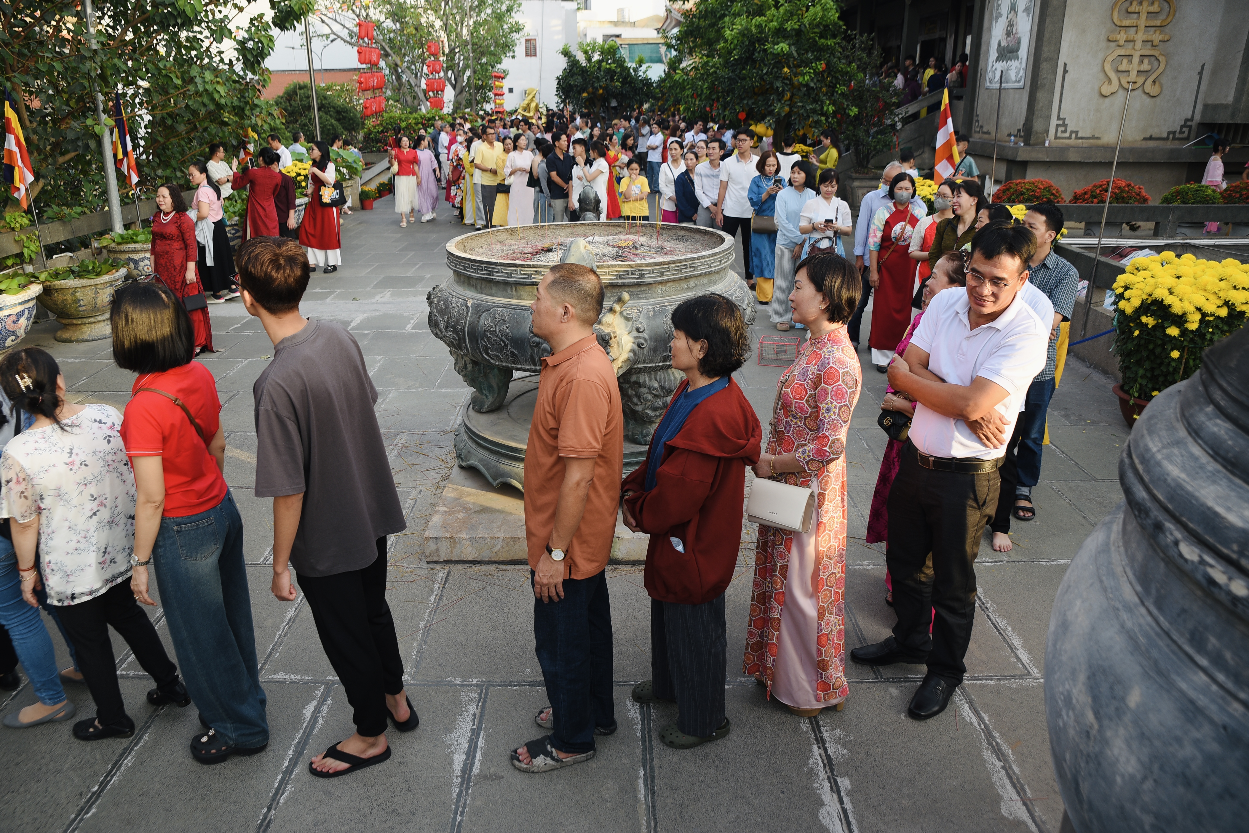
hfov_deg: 71.5
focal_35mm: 25
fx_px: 867
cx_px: 601
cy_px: 399
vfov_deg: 51.3
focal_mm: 24
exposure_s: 1/125
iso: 125
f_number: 4
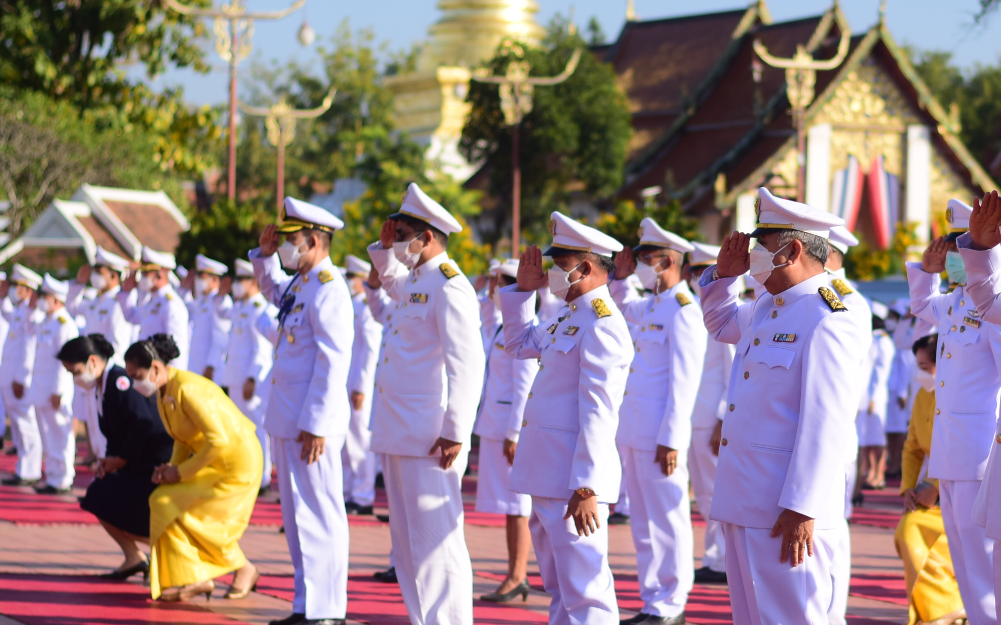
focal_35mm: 126
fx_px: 3437
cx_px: 764
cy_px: 324
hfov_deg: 16.5
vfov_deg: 10.4
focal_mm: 50
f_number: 2.5
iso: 100
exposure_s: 1/2500
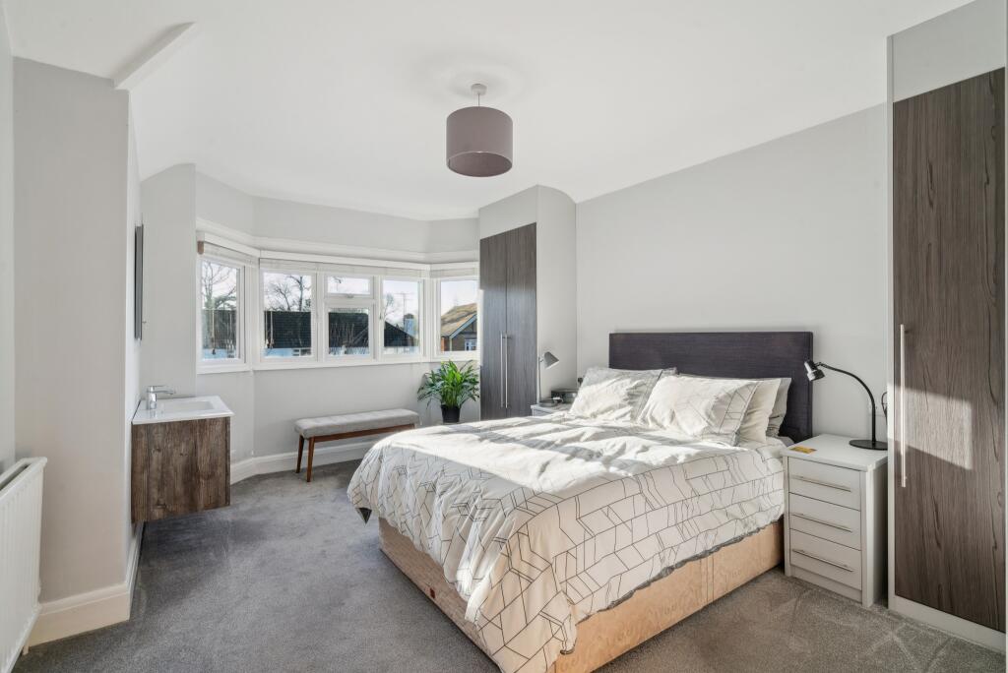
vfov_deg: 73.8
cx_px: 504
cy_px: 336
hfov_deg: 96.7
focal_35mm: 16
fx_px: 448
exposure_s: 1/30
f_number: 10
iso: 640
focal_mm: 16
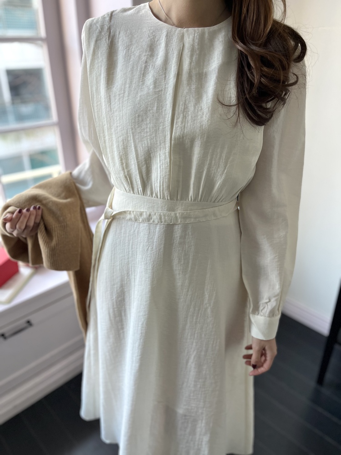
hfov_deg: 53.1
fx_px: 341
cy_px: 228
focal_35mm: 26
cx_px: 170
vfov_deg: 67.3
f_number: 1.6
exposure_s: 1/121
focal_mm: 5.1
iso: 100
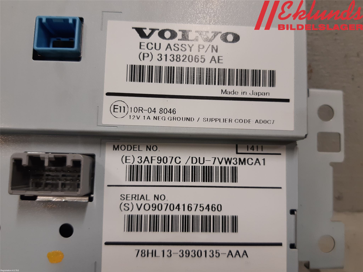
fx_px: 273
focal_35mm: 26
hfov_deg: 67.3
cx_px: 182
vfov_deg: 53.1
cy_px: 136
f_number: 1.7
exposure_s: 1/50
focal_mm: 3.93
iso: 100
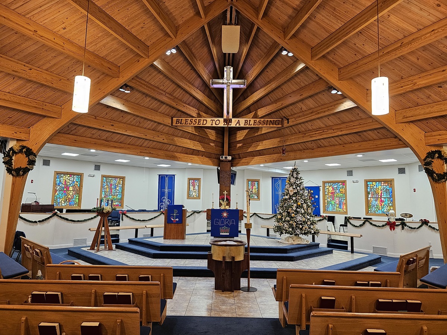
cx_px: 224
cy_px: 168
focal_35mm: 23
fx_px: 297
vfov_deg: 58.9
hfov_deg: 73.9
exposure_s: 1/120
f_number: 1.7
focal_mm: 6.3
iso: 500
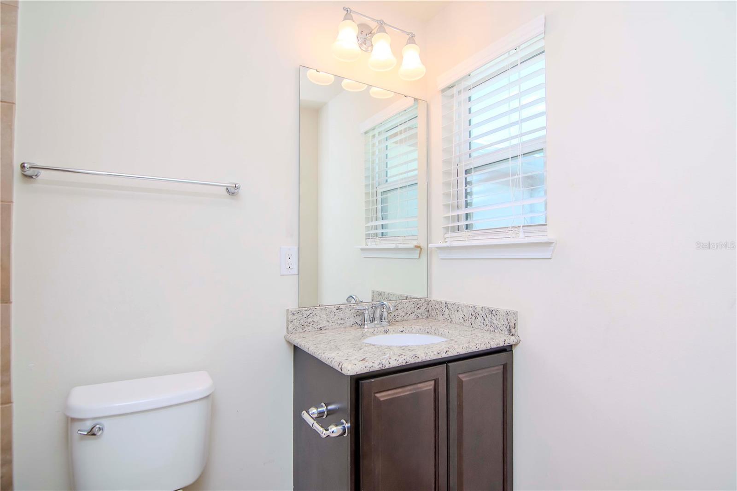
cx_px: 368
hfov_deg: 95.0
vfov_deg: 72.0
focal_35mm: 16
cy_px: 246
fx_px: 338
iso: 400
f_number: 5
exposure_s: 1/200
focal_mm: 11
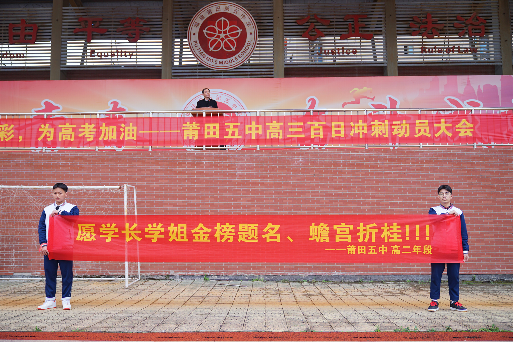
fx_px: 470
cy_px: 171
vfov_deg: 40.0
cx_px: 256
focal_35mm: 33
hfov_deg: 57.2
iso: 100
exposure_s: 1/200
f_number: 2.8
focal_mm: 33
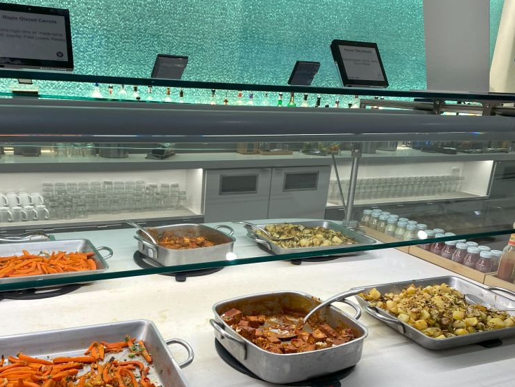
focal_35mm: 34
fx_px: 506
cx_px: 188
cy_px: 249
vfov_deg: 41.4
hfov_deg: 53.3
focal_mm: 4.25
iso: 64
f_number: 1.8
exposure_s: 1/120
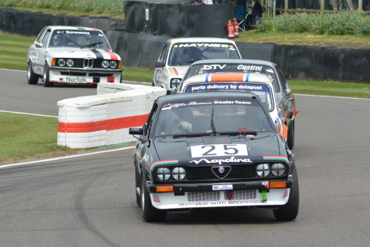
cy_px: 124
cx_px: 185
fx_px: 2852
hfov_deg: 7.4
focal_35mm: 278
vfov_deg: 5.0
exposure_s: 1/500
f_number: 10
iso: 400
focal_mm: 185
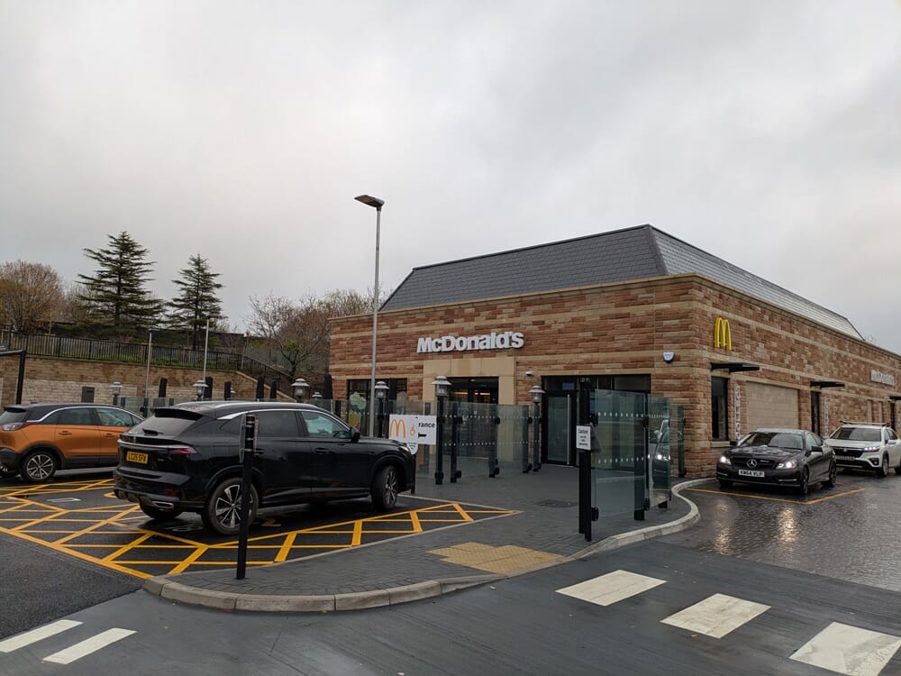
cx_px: 450
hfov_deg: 69.4
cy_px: 338
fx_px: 651
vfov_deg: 54.9
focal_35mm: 25
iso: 50
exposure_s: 1/652
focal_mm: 5.43
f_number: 1.89
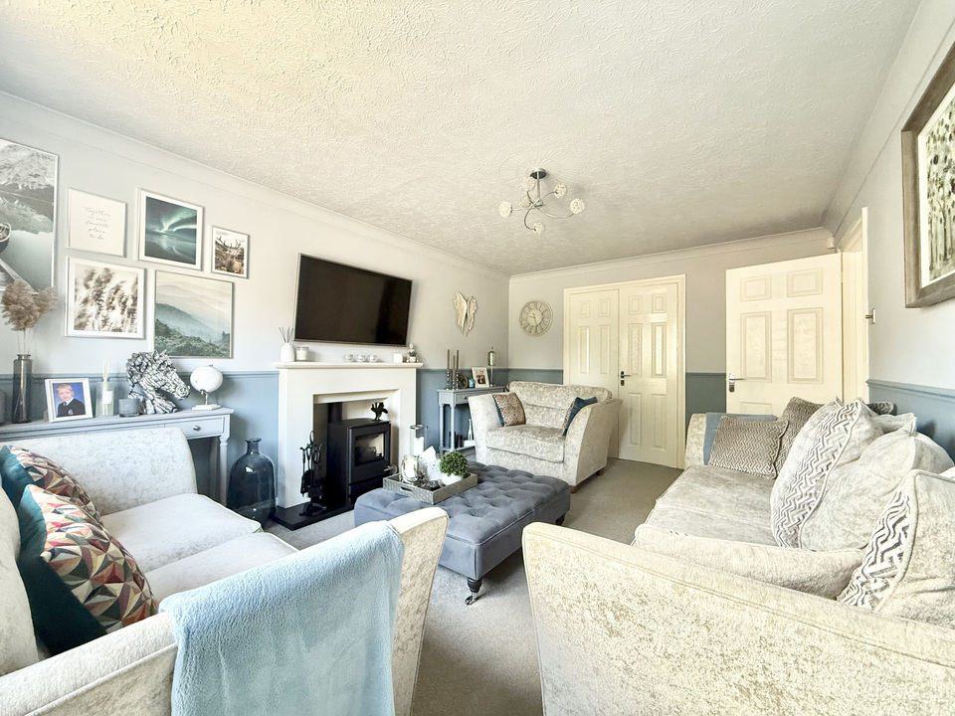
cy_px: 358
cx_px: 478
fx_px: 386
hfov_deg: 102.1
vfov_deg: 85.7
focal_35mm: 14
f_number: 2.2
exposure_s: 1/60
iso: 400
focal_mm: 2.22
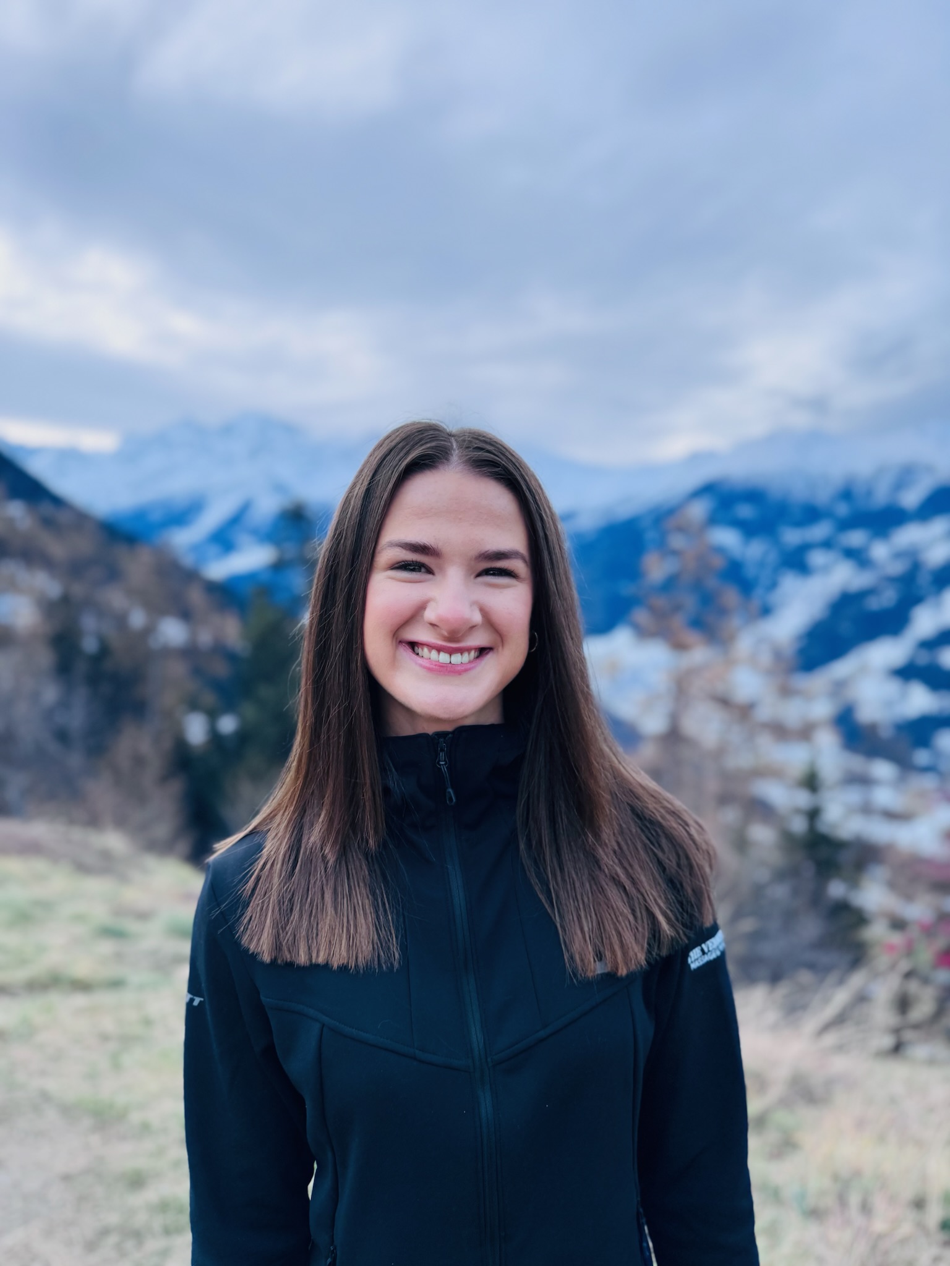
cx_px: 475
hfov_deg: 56.8
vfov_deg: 71.6
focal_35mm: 24
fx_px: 878
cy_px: 633
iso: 80
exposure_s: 1/900
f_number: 1.78
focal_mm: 6.76
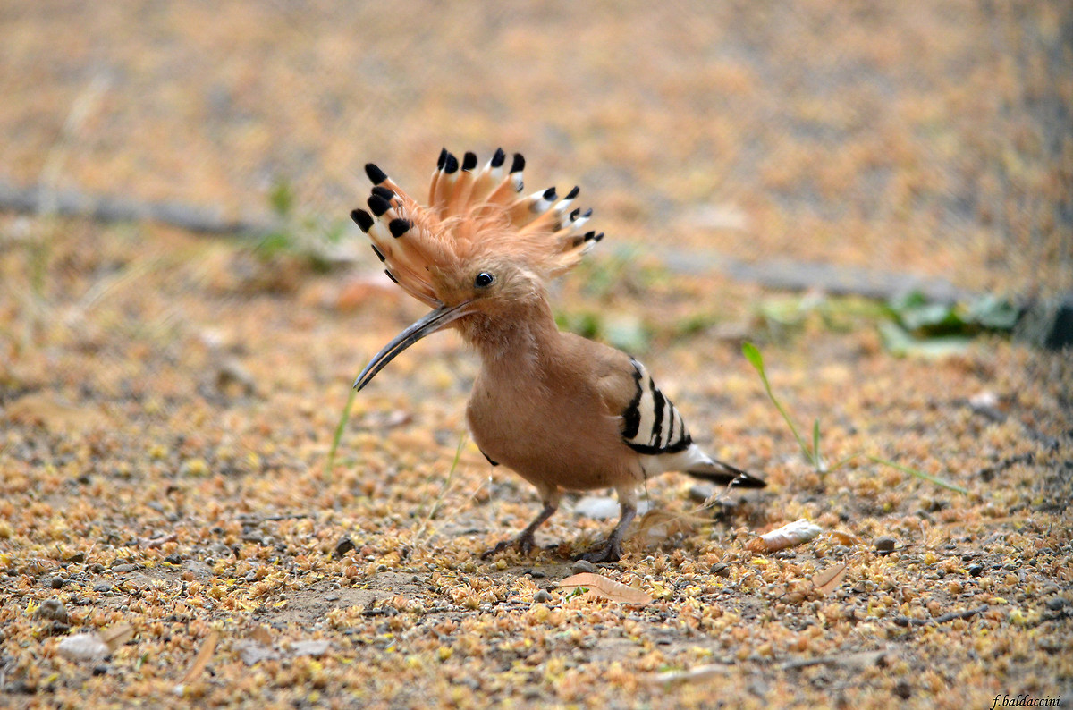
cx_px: 536
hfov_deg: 2.8
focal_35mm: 750
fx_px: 22301
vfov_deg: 1.8
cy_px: 355
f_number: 6.3
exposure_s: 1/640
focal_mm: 500
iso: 1000
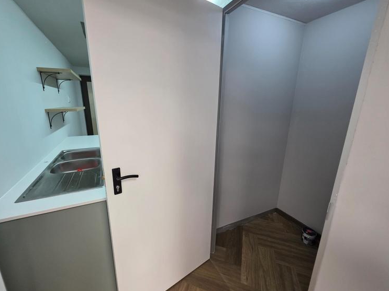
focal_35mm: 14
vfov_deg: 85.7
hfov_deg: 102.0
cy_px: 144
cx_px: 187
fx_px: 157
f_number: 1.9
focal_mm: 2.2
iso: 320
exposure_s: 1/200
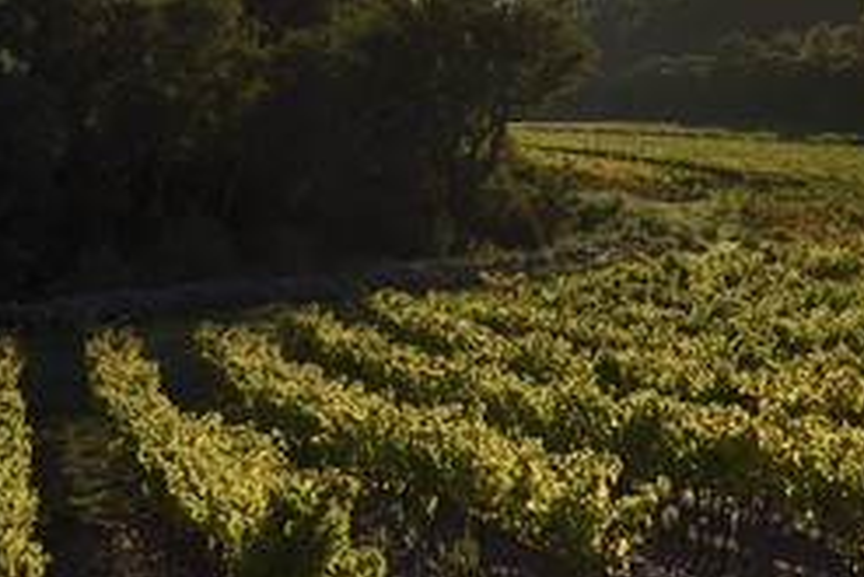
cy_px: 91
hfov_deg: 17.1
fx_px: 2858
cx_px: 584
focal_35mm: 119
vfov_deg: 11.5
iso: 200
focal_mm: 70
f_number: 10
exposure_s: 1/200
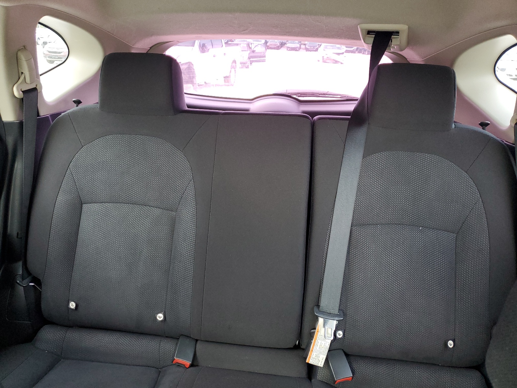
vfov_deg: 53.1
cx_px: 258
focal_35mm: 26
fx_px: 388
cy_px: 194
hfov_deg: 67.3
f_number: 1.5
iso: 144
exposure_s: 1/60.2
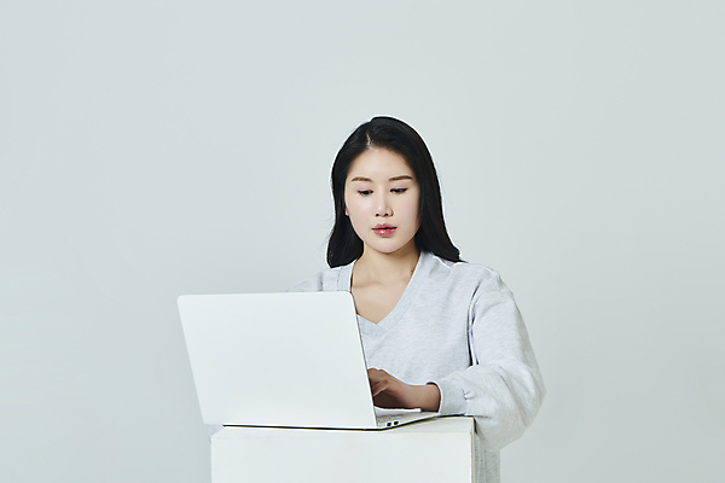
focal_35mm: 70
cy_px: 242
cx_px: 362
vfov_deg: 19.5
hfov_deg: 28.8
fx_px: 1410
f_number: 11
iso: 100
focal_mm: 70
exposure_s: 1/125
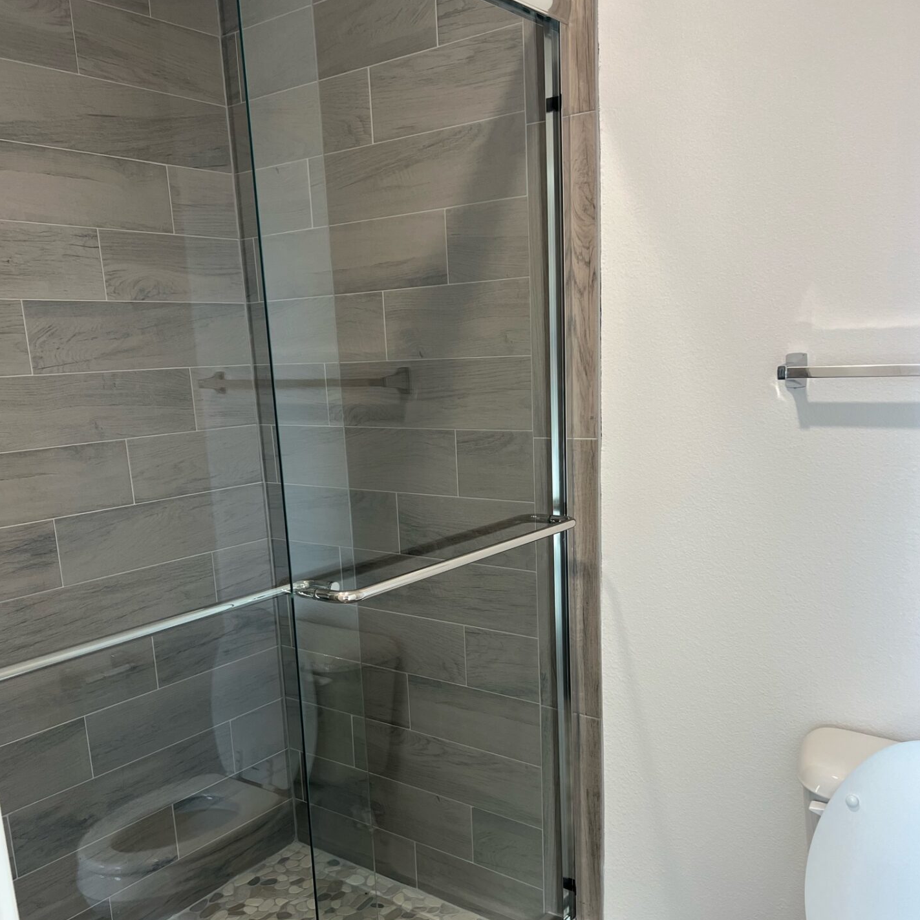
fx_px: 932
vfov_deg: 52.2
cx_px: 463
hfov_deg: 52.5
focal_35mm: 31
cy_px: 555
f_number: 1.5
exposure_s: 1/120
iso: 100
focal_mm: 5.7
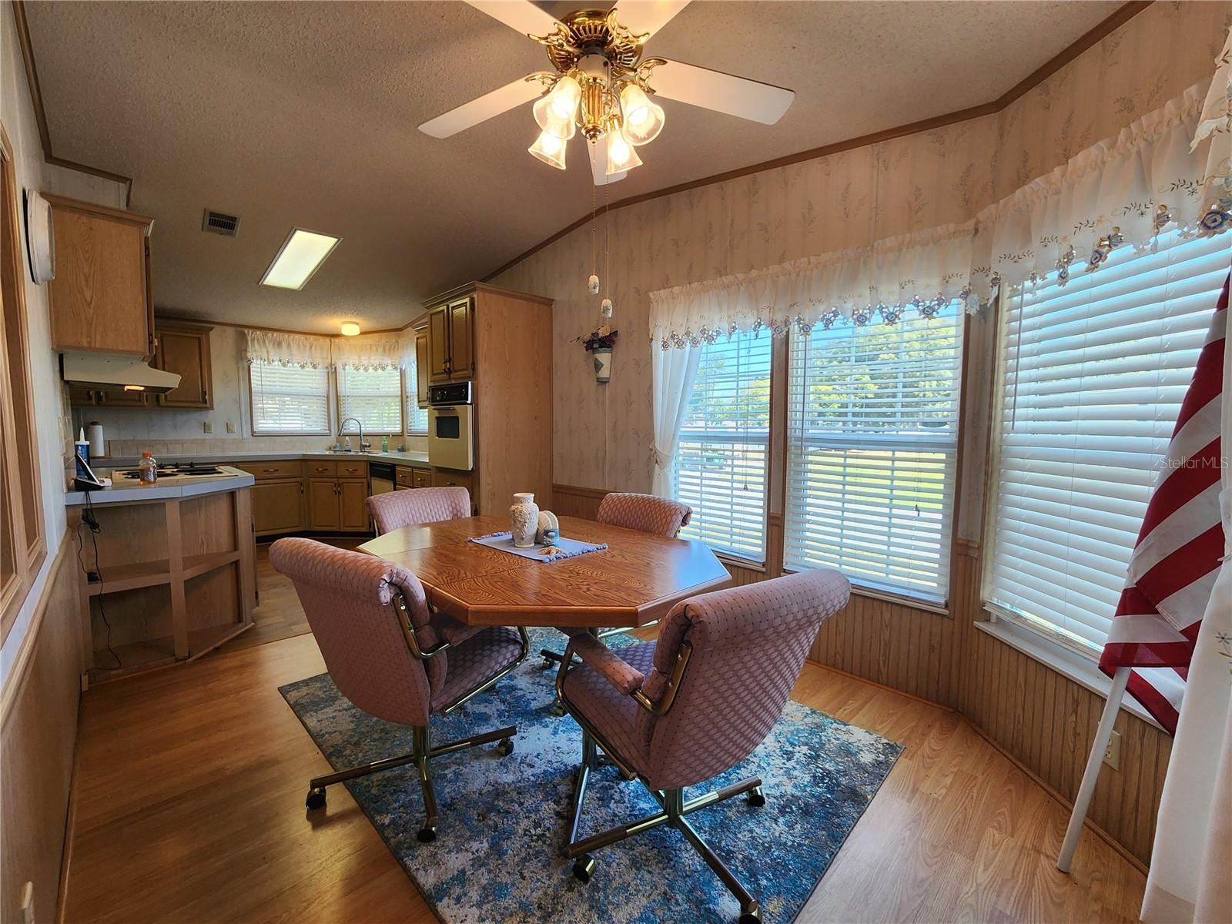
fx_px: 463
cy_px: 462
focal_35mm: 13
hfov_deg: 106.2
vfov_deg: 89.9
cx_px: 616
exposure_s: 1/60
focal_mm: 2.2
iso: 50
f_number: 2.2
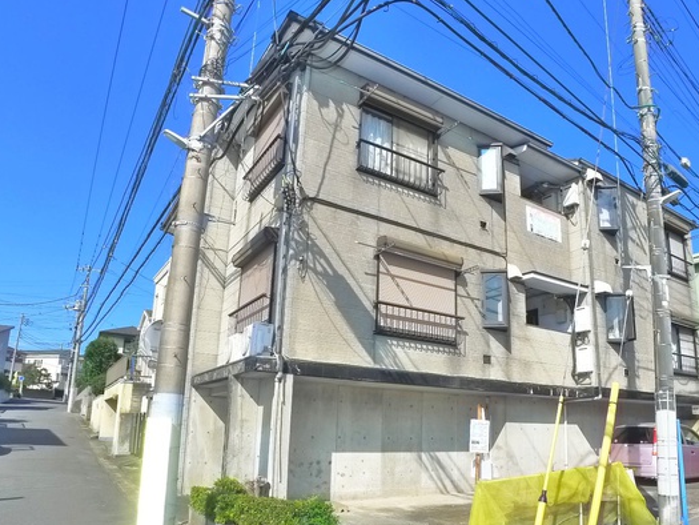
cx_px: 414
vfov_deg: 43.9
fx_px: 646
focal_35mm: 32
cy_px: 316
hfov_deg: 56.4
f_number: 4
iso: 400
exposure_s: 1/1000
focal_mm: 5.1
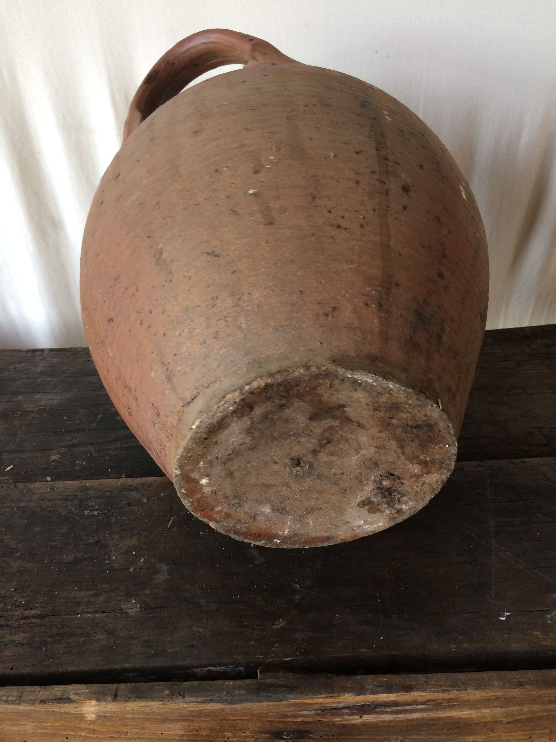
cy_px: 371
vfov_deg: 61.7
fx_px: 621
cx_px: 278
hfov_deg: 48.2
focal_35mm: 29
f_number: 2.2
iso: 40
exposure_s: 1/33
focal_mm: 4.15
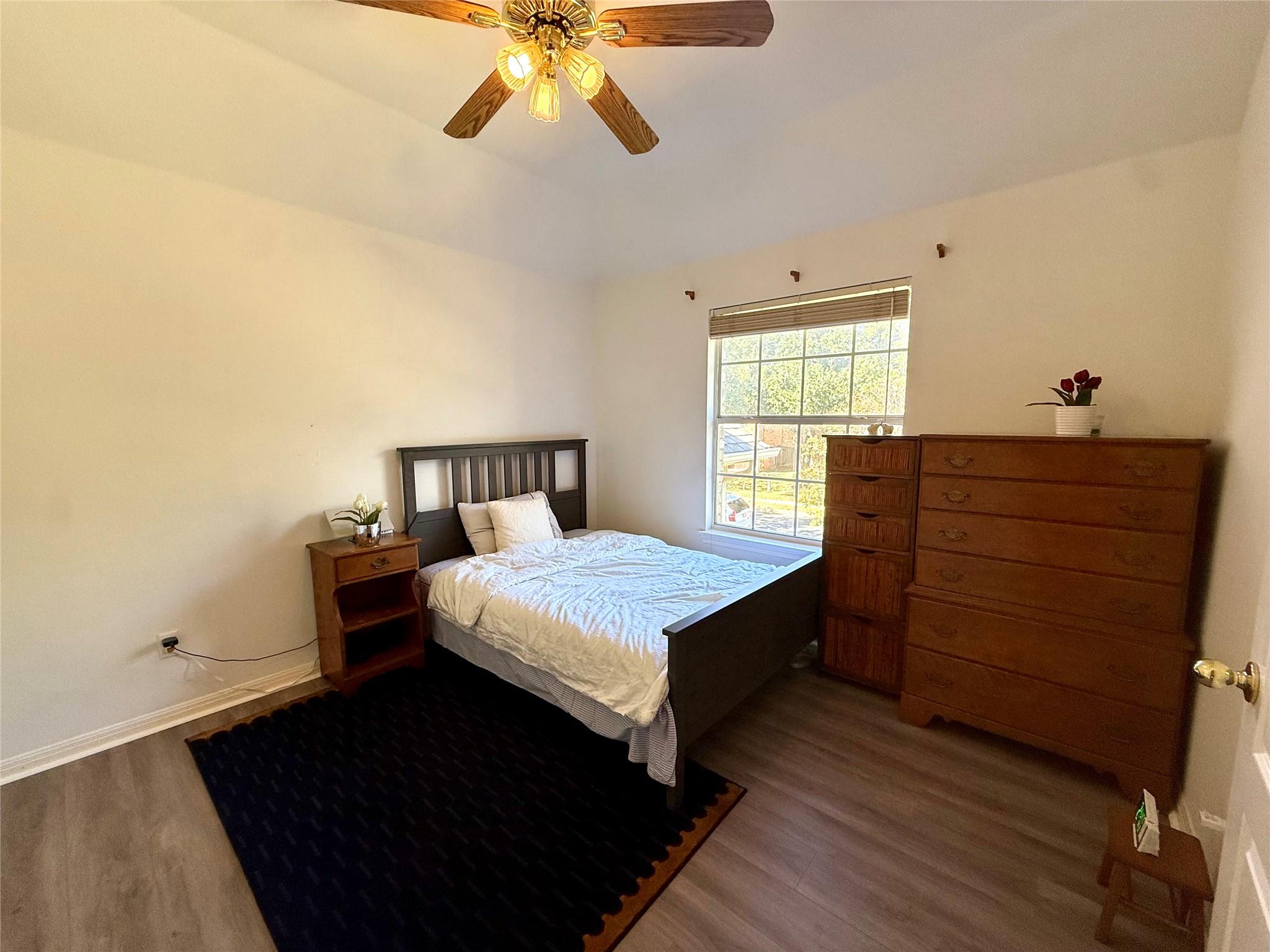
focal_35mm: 14
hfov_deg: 102.1
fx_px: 514
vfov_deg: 85.7
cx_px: 635
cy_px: 476
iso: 125
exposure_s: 1/99
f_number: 2.2
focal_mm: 2.22
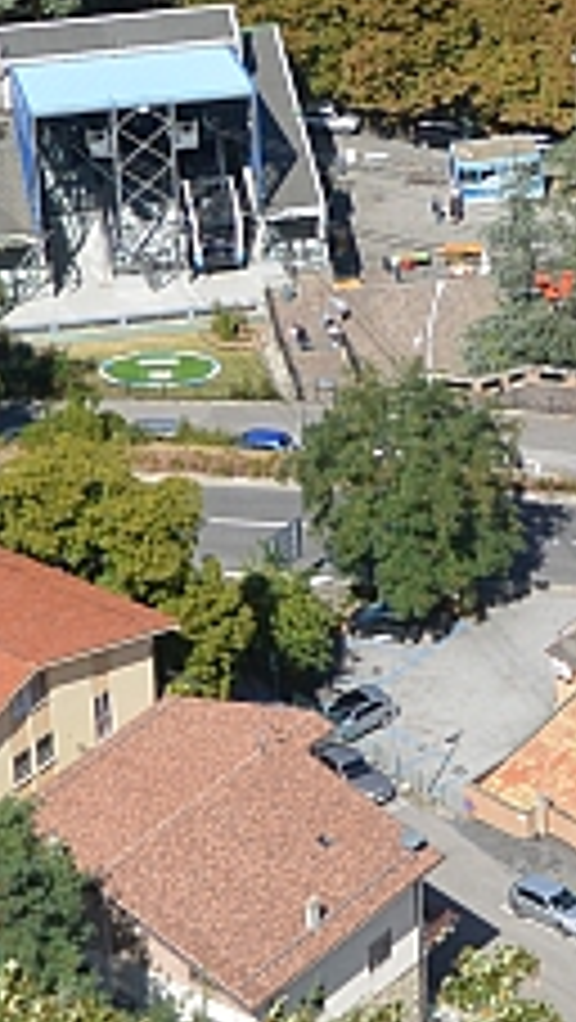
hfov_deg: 5.4
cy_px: 254
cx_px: 544
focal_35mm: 225
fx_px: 6098
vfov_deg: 9.6
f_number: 5.6
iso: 160
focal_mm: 22.7
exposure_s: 1/1000
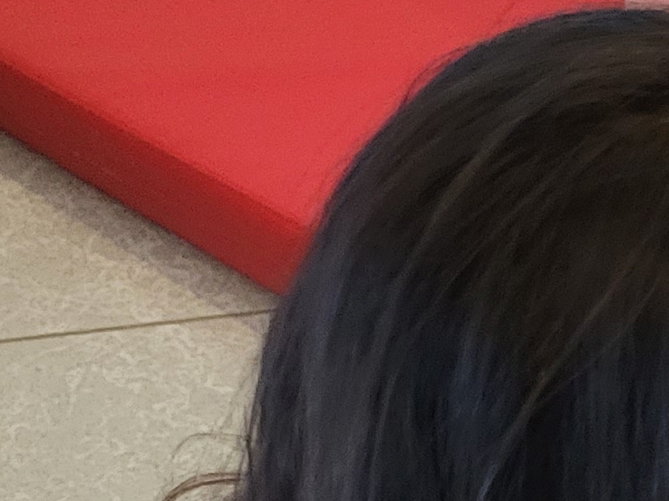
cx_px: 1702
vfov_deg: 9.7
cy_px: 1028
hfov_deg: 11.2
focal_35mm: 141
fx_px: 2724
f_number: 1.8
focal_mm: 5.4
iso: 500
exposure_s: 1/50
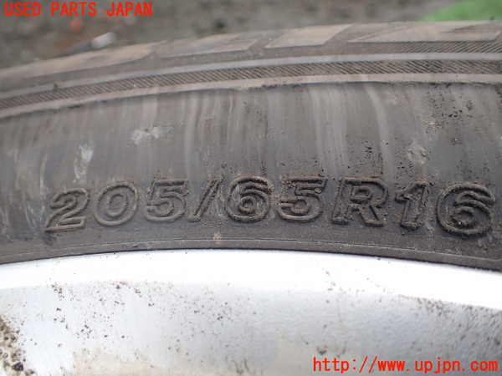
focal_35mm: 30
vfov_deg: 46.8
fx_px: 435
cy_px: 188
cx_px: 251
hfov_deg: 60.0
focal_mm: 5.4
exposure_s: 1/200
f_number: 2.3
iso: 100
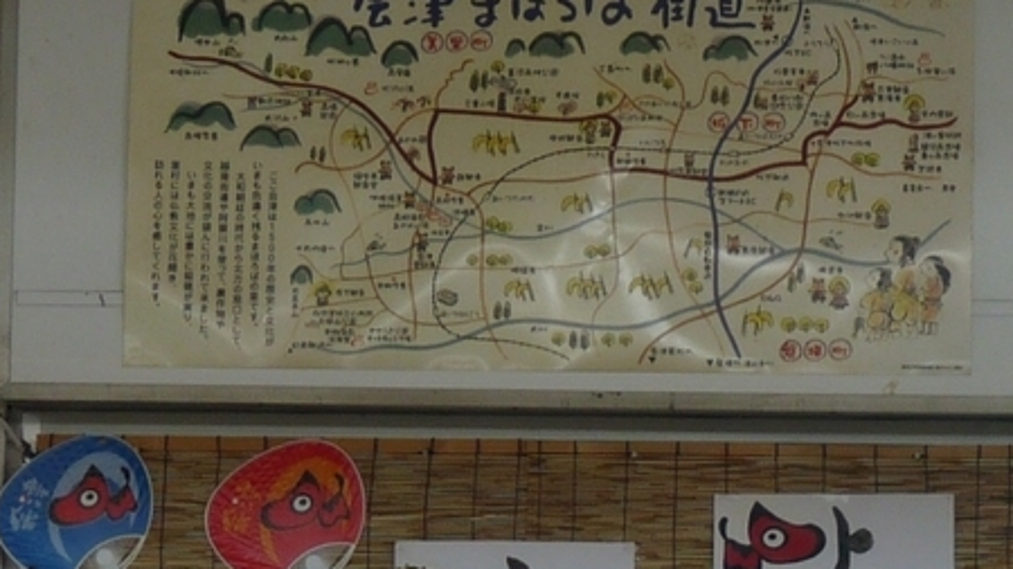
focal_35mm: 155
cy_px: 598
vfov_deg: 7.8
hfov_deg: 13.8
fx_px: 4163
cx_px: 840
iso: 100
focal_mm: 8
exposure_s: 1/60
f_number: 3.2
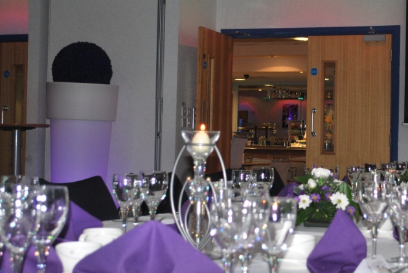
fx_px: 885
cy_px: 121
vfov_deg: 17.5
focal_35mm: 78
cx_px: 302
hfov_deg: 25.7
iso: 200
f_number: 4.8
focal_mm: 32
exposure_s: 1/60
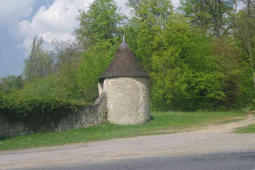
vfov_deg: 25.8
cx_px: 128
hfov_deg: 37.9
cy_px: 85
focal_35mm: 52
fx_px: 372
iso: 200
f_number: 11
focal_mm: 35
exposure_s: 1/100
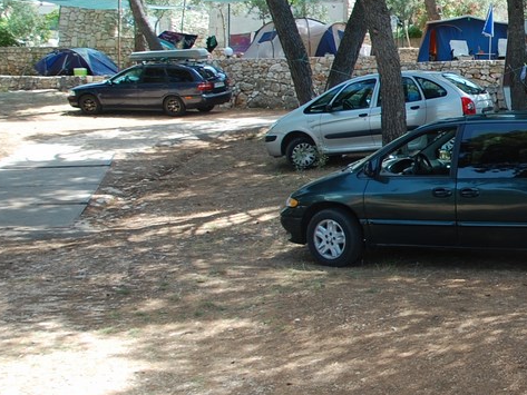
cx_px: 624
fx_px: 1005
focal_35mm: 66
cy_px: 208
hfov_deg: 26.3
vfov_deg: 22.3
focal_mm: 18
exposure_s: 1/125
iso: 200
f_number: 5.6
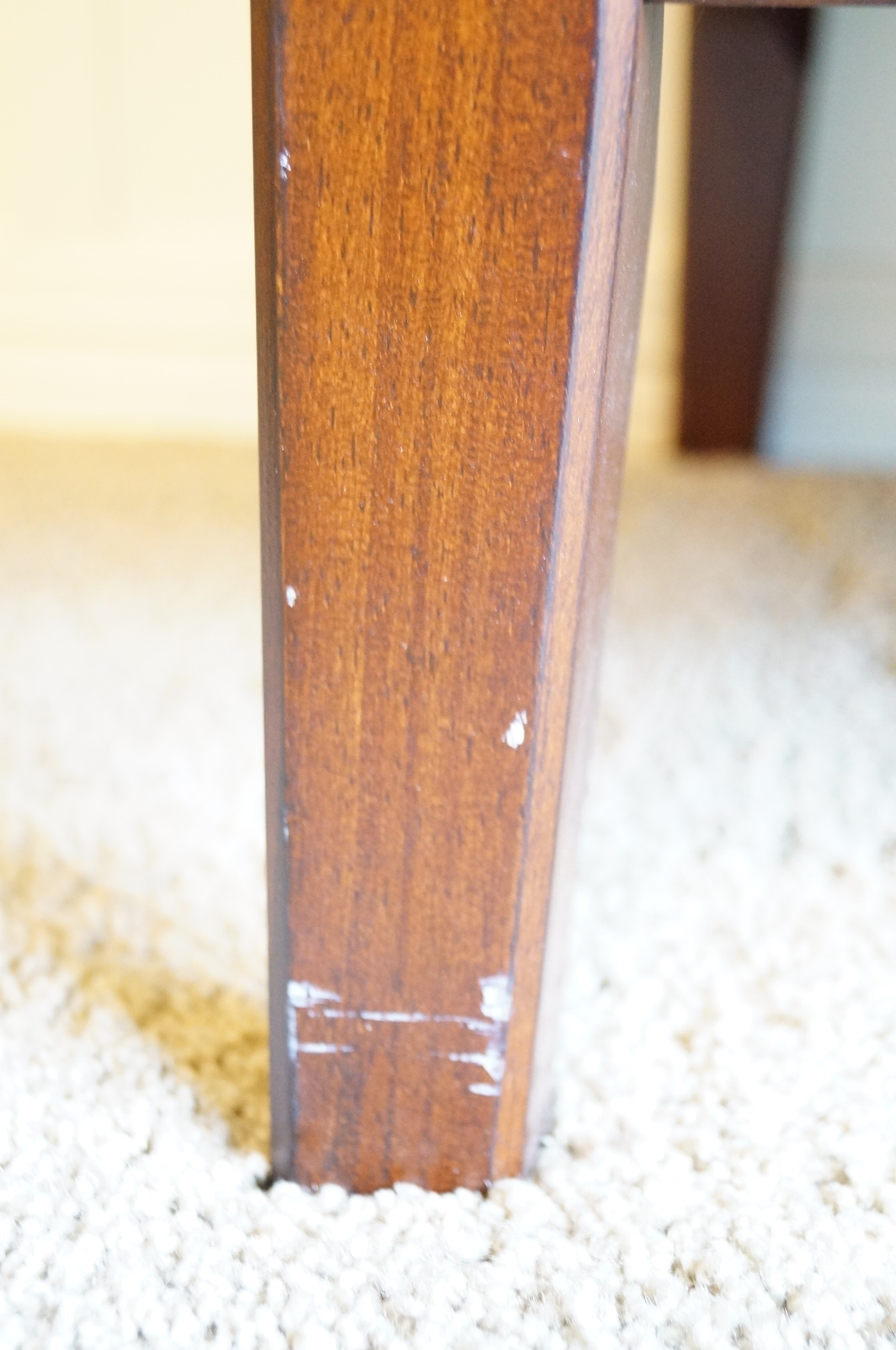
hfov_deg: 22.5
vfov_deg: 33.4
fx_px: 2247
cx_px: 448
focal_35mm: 60
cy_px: 675
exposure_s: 1/10
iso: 3200
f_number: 5
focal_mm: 40
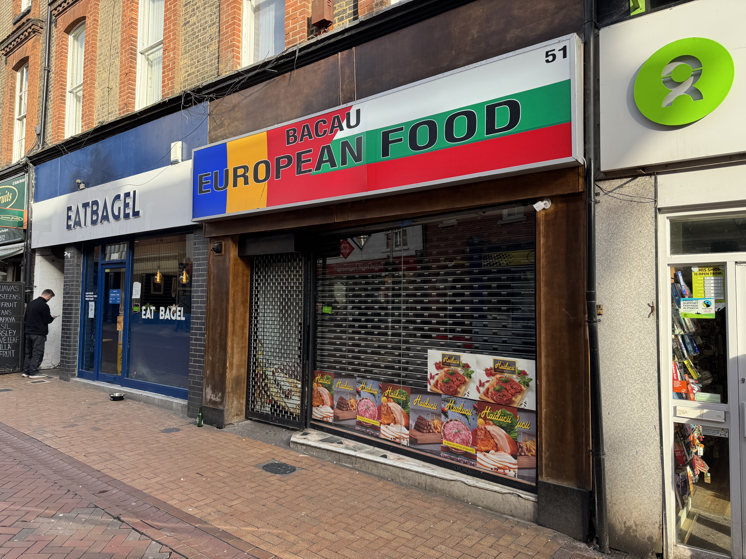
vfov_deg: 56.8
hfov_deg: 71.6
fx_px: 517
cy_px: 280
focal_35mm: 24
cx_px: 373
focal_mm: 6.76
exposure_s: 1/723
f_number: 1.78
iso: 80
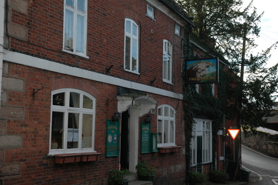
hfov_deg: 37.9
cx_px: 139
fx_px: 405
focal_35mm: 52
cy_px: 92
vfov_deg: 25.7
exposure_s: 1/500
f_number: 5
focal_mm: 35
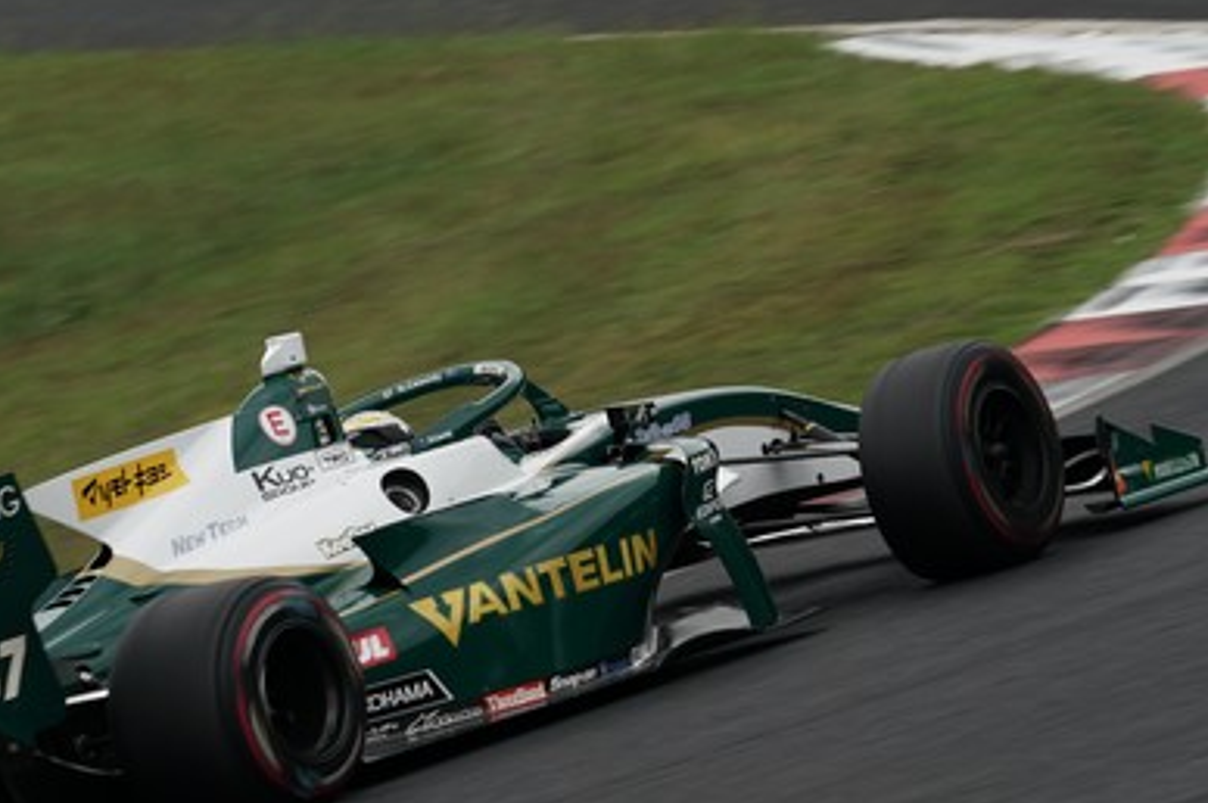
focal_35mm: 481
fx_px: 16126
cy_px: 411
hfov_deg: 4.3
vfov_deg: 2.9
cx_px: 539
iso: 200
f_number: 9
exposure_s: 1/250
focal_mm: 259
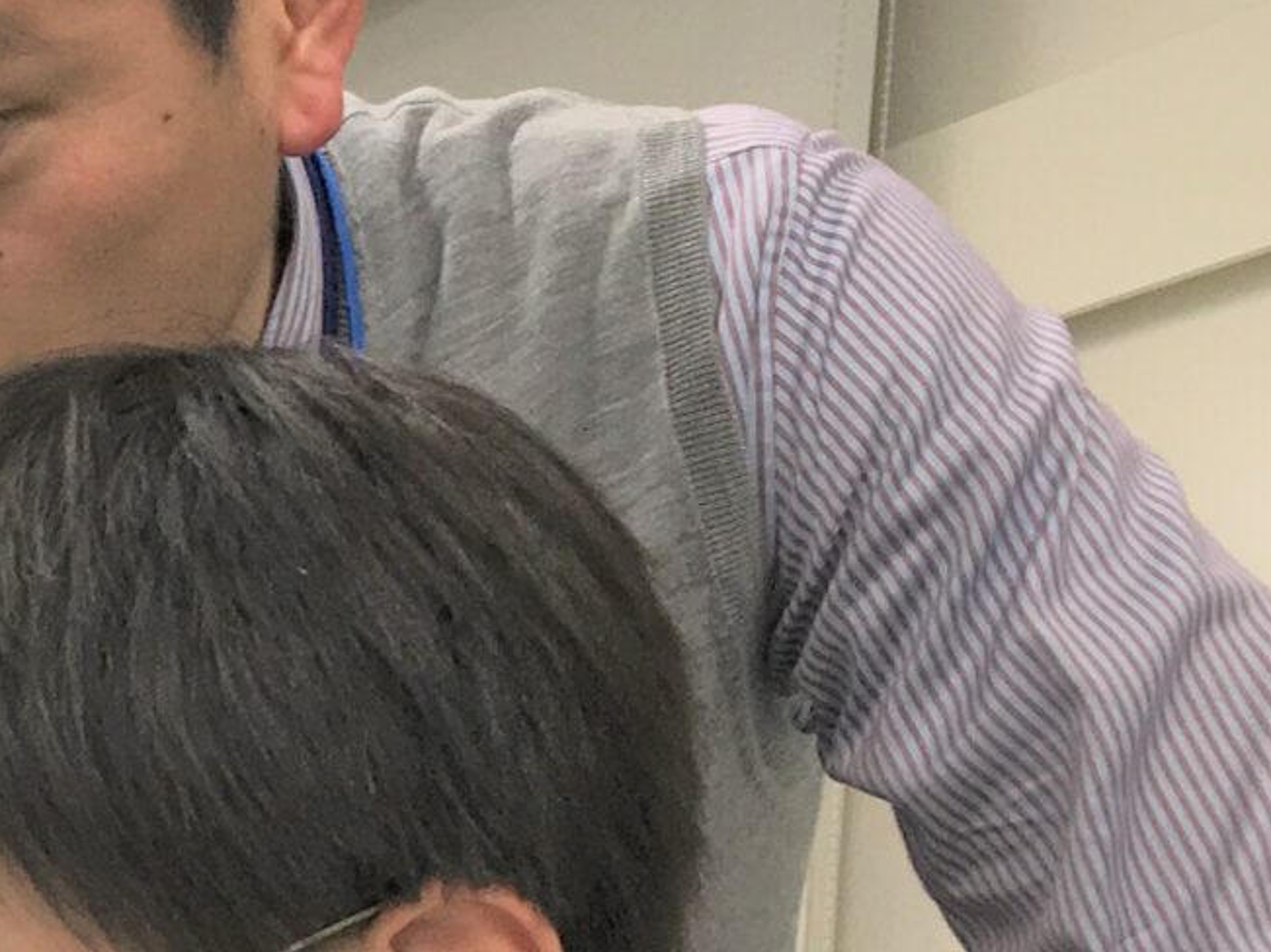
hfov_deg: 15.6
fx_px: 4185
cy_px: 952
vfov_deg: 12.8
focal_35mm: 114
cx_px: -754
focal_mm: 4.15
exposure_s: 1/40
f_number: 2.2
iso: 32
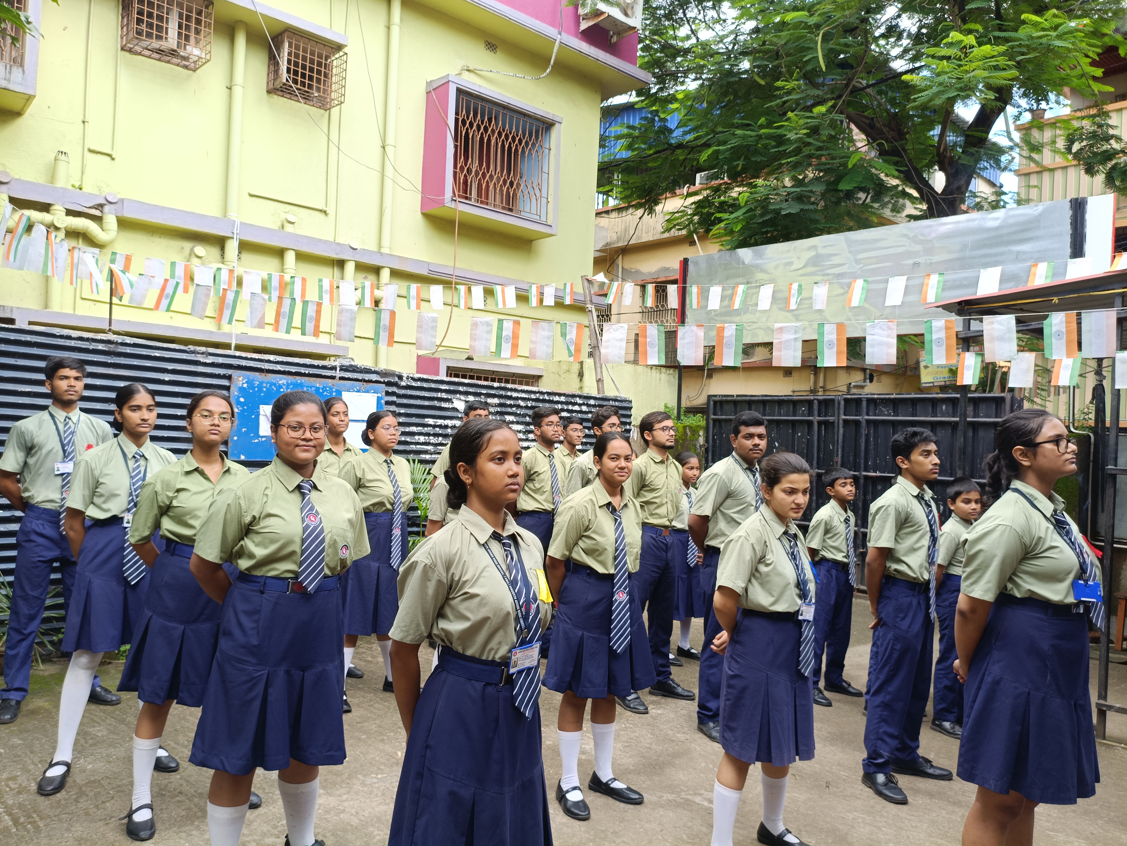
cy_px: 423
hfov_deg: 67.3
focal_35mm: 26
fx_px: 846
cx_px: 564
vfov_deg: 53.1
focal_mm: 4.94
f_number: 1.5
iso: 53
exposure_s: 1/193
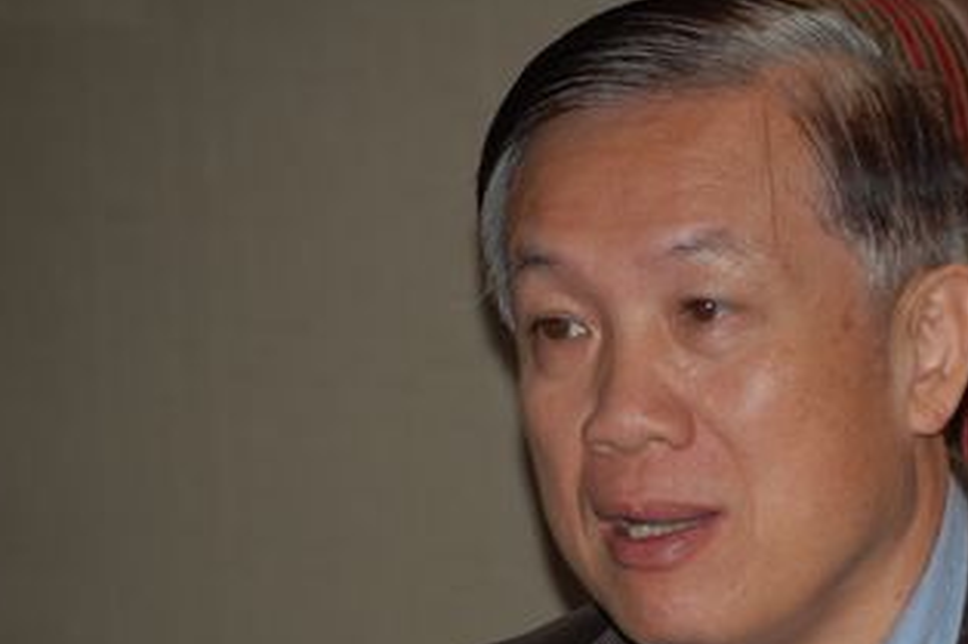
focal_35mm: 289
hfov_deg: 7.1
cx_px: 755
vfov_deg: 4.7
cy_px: 533
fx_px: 7766
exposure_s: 1/60
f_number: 4.8
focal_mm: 110
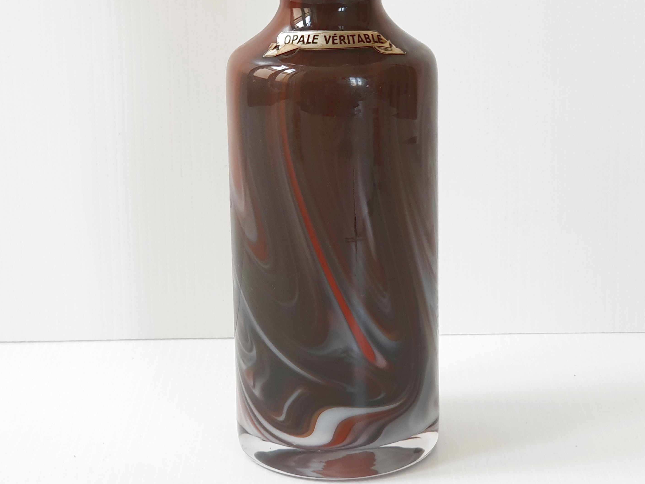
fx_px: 1379
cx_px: 329
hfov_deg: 26.3
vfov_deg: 19.8
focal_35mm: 74
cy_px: 163
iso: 50
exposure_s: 1/30
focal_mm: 6
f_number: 2.4
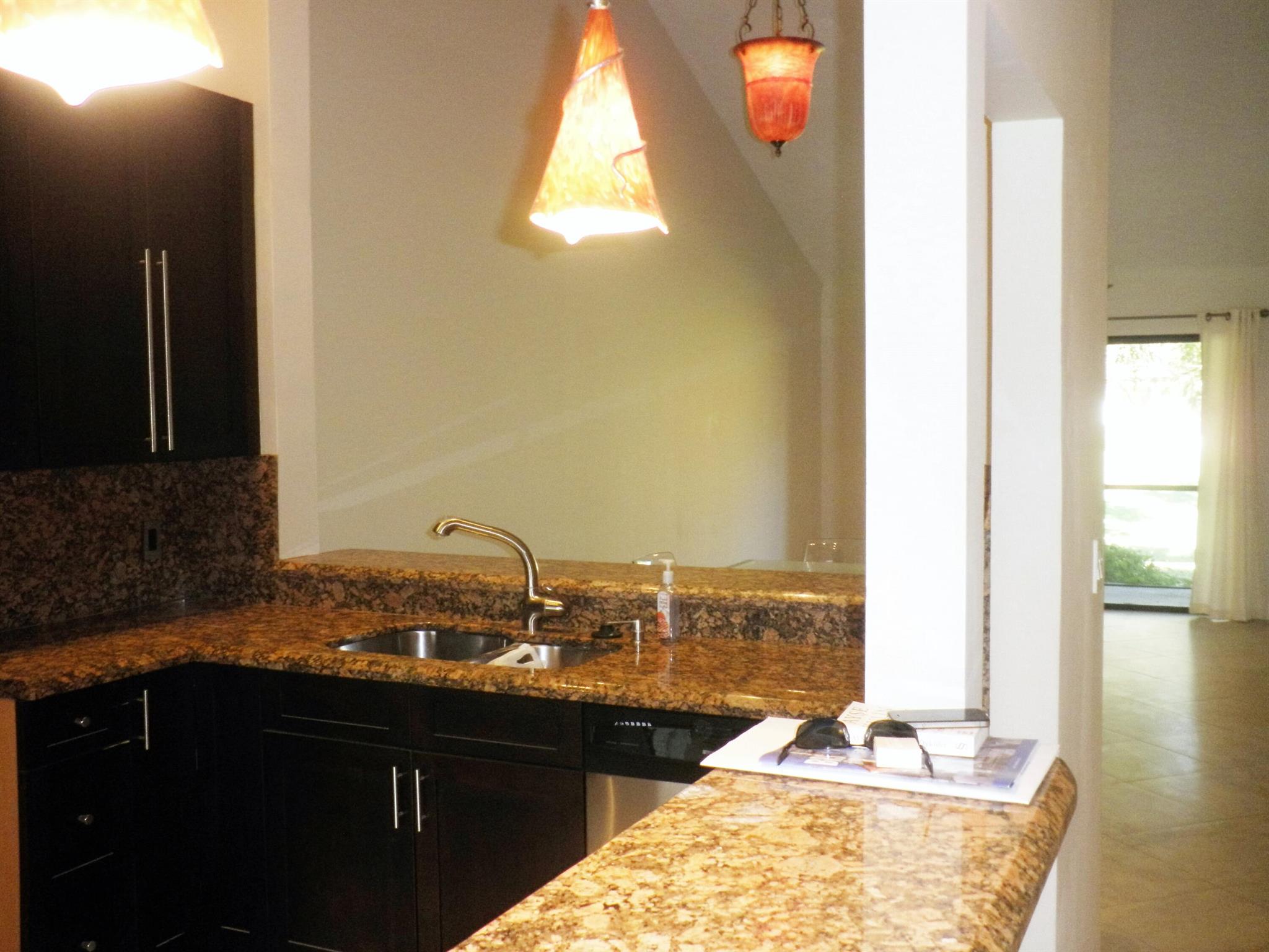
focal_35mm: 36
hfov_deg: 51.4
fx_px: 1320
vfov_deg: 39.7
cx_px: 634
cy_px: 476
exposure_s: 1/30
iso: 160
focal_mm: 6.3
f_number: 3.5
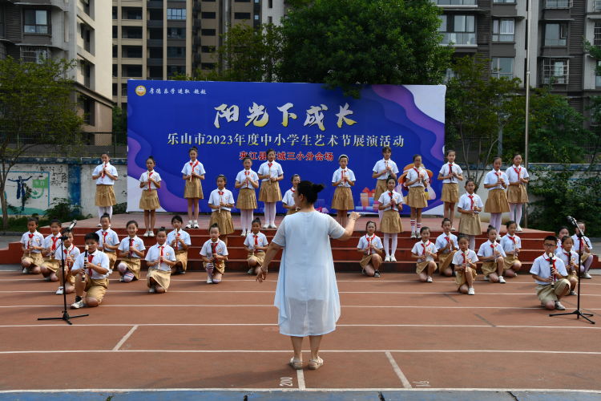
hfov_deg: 46.4
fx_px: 701
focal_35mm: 42
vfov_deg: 31.9
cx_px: 300
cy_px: 200
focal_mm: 28
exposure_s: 1/250
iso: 100
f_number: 8
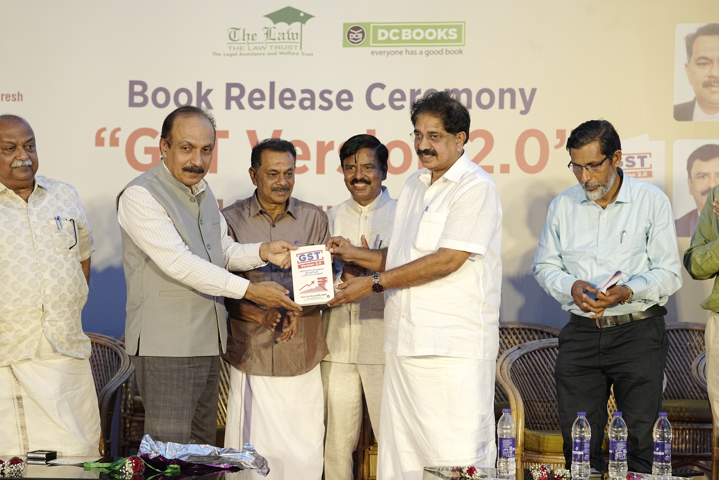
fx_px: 1698
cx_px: 360
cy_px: 240
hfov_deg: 23.9
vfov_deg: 16.1
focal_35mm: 85
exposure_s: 1/200
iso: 800
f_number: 3.5
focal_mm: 85
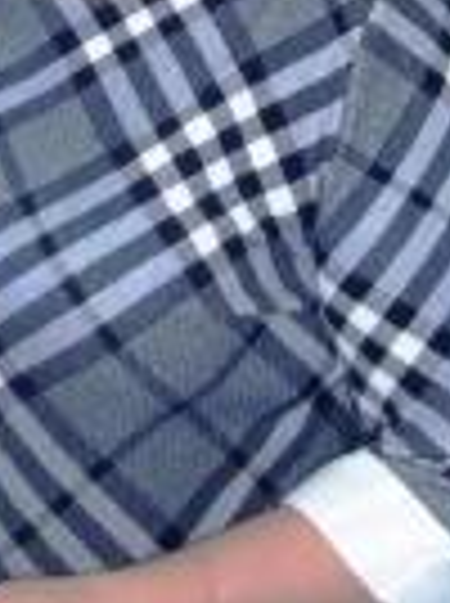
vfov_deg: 17.0
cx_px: 117
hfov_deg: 13.7
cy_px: -252
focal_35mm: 107
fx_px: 1861
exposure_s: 1/30
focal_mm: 5.7
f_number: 2.9
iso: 80
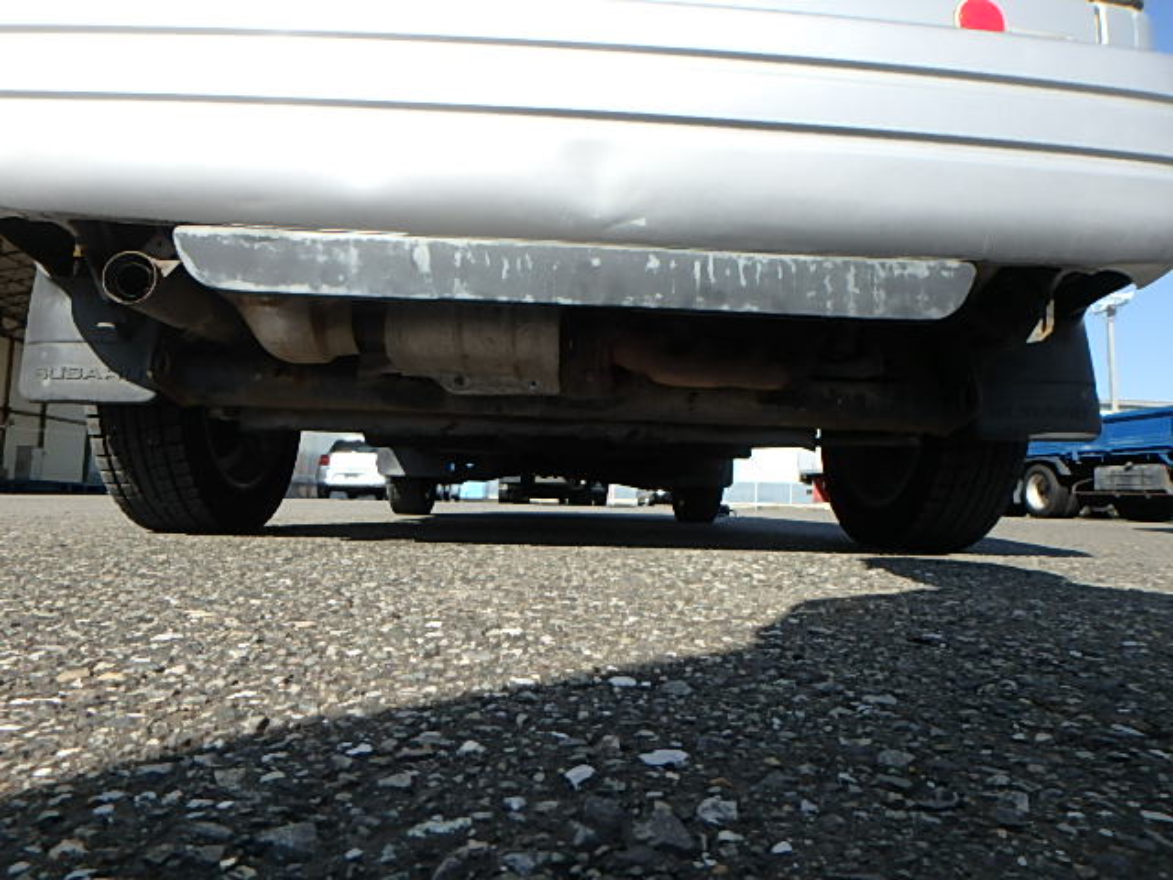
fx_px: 712
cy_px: 440
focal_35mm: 21
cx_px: 586
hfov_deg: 79.0
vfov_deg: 63.4
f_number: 3.5
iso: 125
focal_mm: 3.7
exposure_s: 1/800
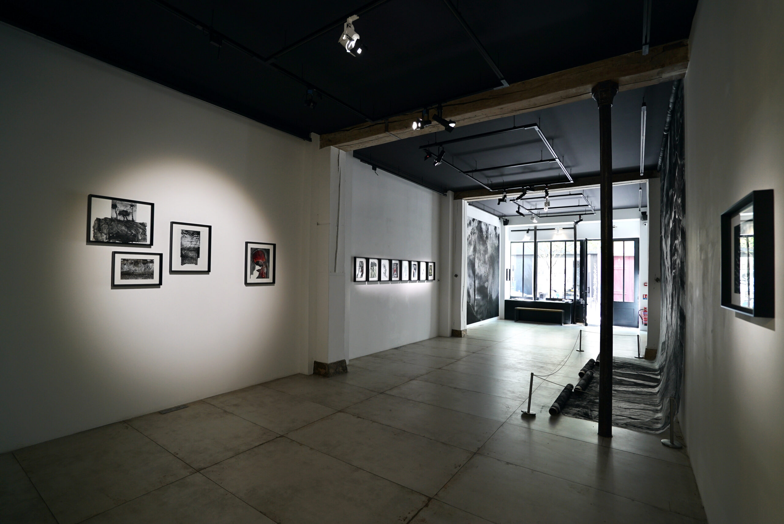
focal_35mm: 16
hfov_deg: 96.7
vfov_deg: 73.8
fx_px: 349
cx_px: 392
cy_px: 262
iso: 400
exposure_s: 1/50
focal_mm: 16
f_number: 4
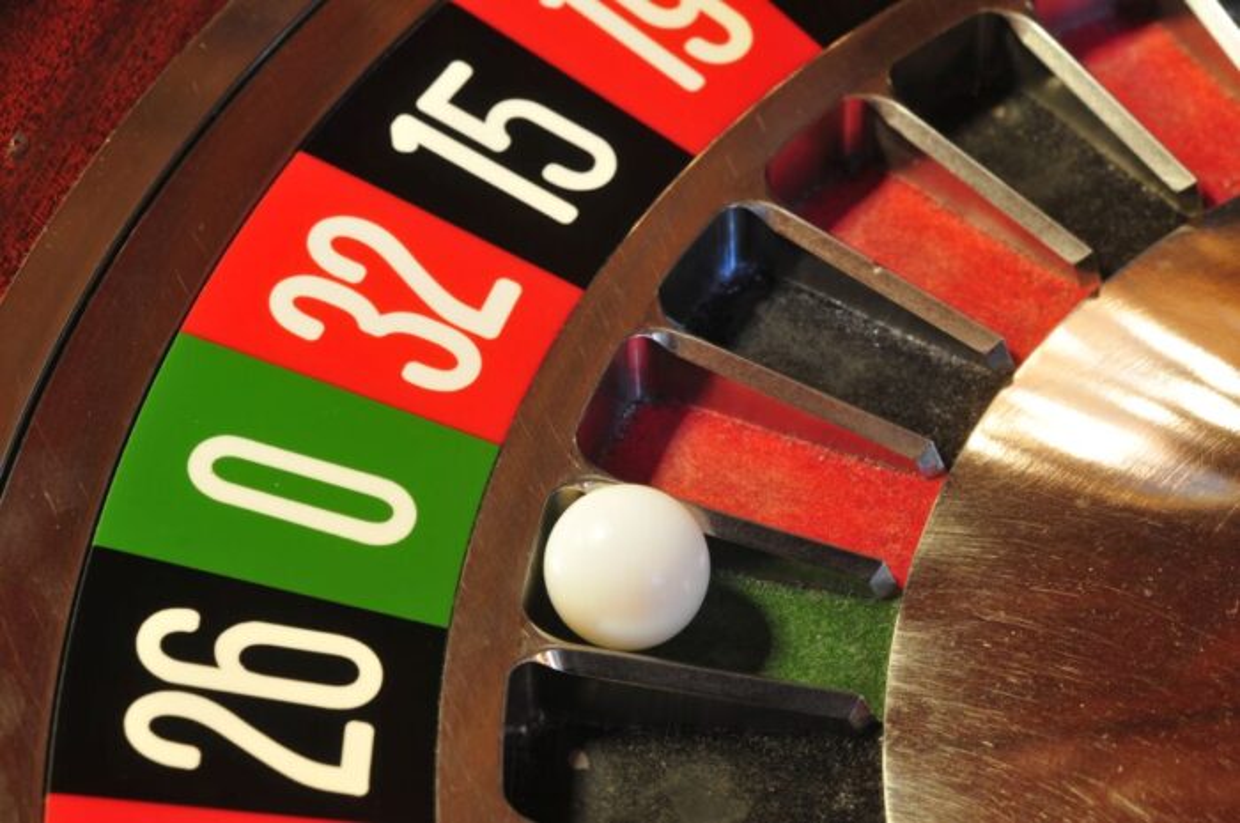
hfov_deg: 27.0
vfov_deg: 18.1
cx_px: 620
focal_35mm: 75
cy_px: 412
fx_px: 2580
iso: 200
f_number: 11
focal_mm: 50
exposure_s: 5
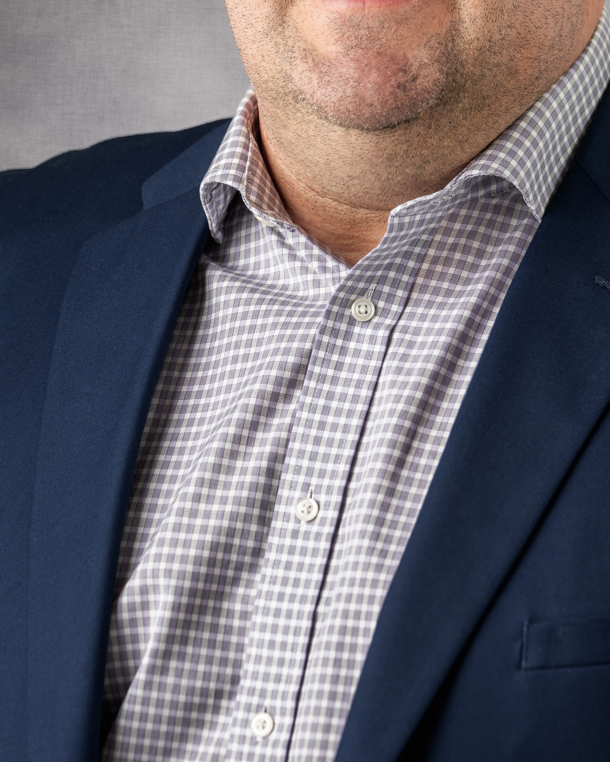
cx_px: 401
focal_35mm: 310
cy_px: 310
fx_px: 6997
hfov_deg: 5.0
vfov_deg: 6.2
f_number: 4.5
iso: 64
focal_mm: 133
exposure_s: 1/200
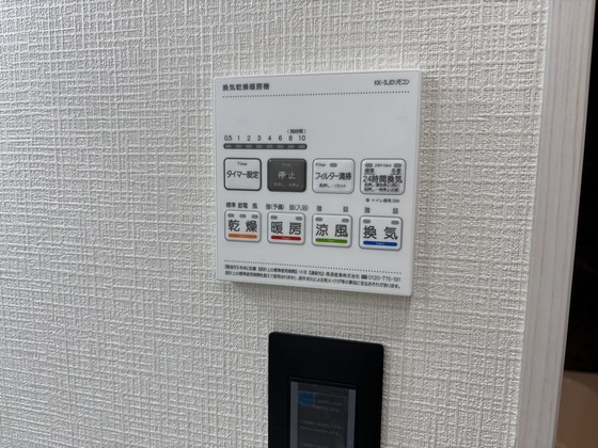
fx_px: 449
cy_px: 224
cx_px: 299
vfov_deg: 53.1
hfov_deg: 67.3
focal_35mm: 26
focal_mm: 5.96
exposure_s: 1/120
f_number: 1.6
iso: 64
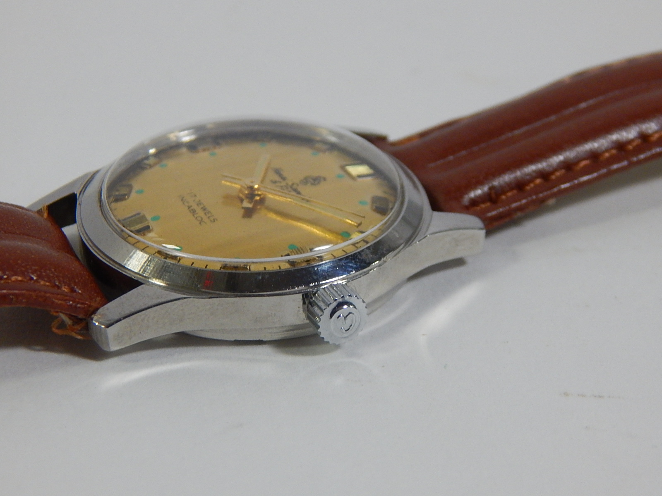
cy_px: 248
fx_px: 1626
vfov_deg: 17.4
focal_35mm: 85
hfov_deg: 23.0
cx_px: 331
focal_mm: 15.3
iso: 400
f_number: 4.3
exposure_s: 1/100
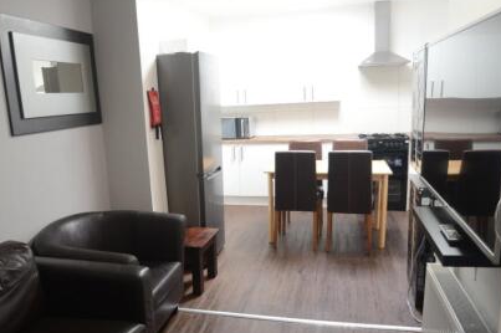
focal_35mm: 27
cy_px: 189
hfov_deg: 68.1
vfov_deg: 48.4
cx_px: 226
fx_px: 370
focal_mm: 15
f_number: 4
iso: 400
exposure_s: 1/20
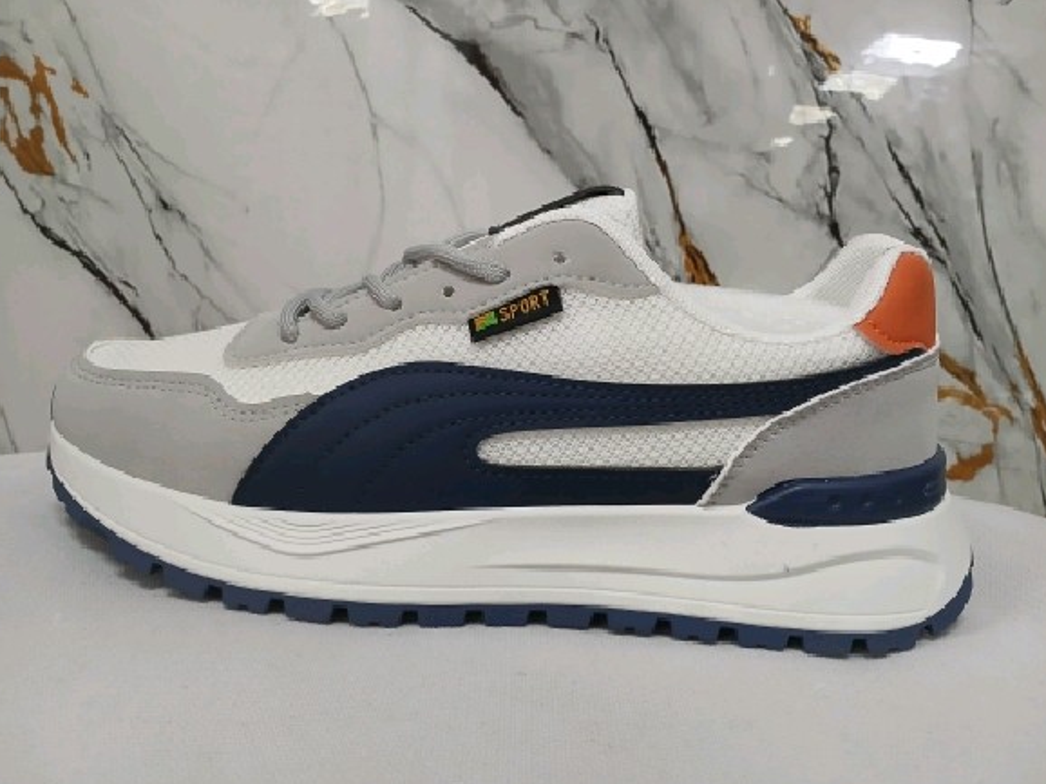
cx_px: 514
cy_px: 400
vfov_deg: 51.3
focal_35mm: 27
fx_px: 816
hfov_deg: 65.3
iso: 250
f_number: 1.8
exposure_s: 1/60.2
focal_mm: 3.98
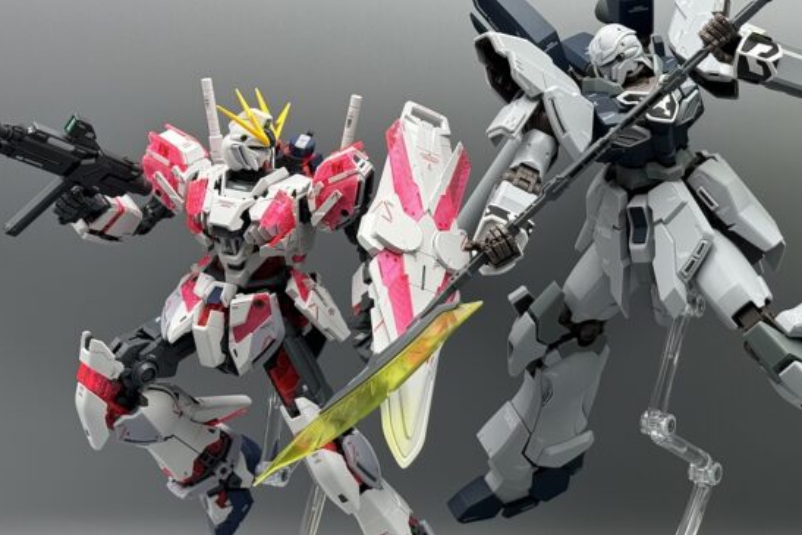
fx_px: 1627
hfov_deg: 27.6
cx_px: 472
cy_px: 227
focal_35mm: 73
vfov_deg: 18.7
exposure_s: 1/568
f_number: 1.78
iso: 64
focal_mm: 6.76
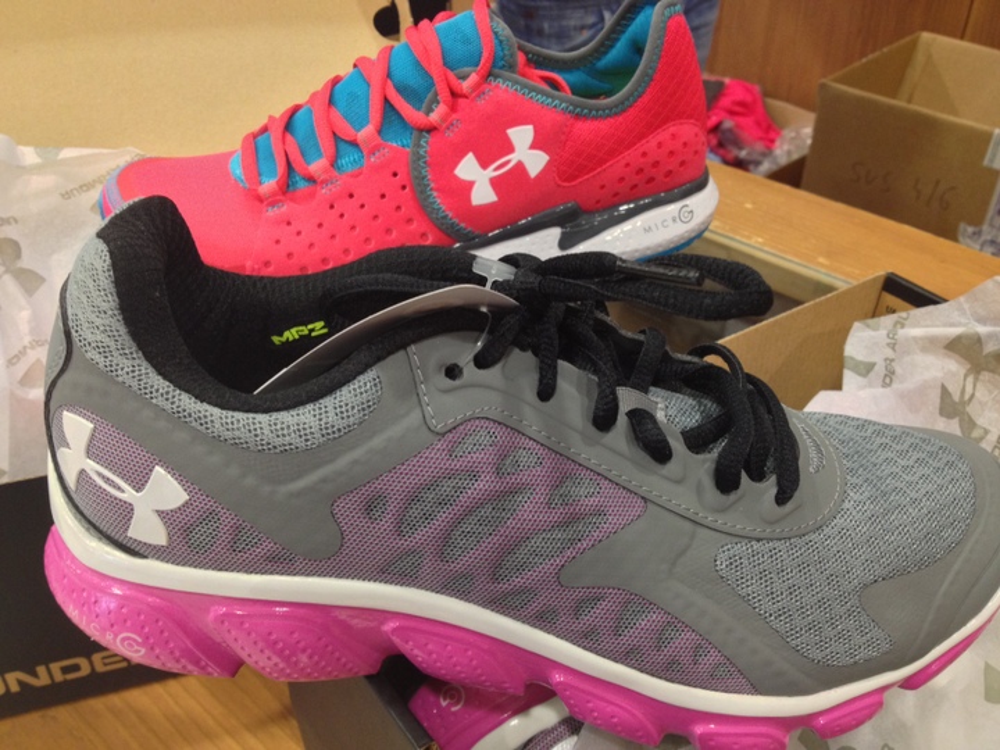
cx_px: 500
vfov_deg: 40.7
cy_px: 375
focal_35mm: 35
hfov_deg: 52.6
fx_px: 1011
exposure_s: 1/20
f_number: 2.4
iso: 125
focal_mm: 4.28
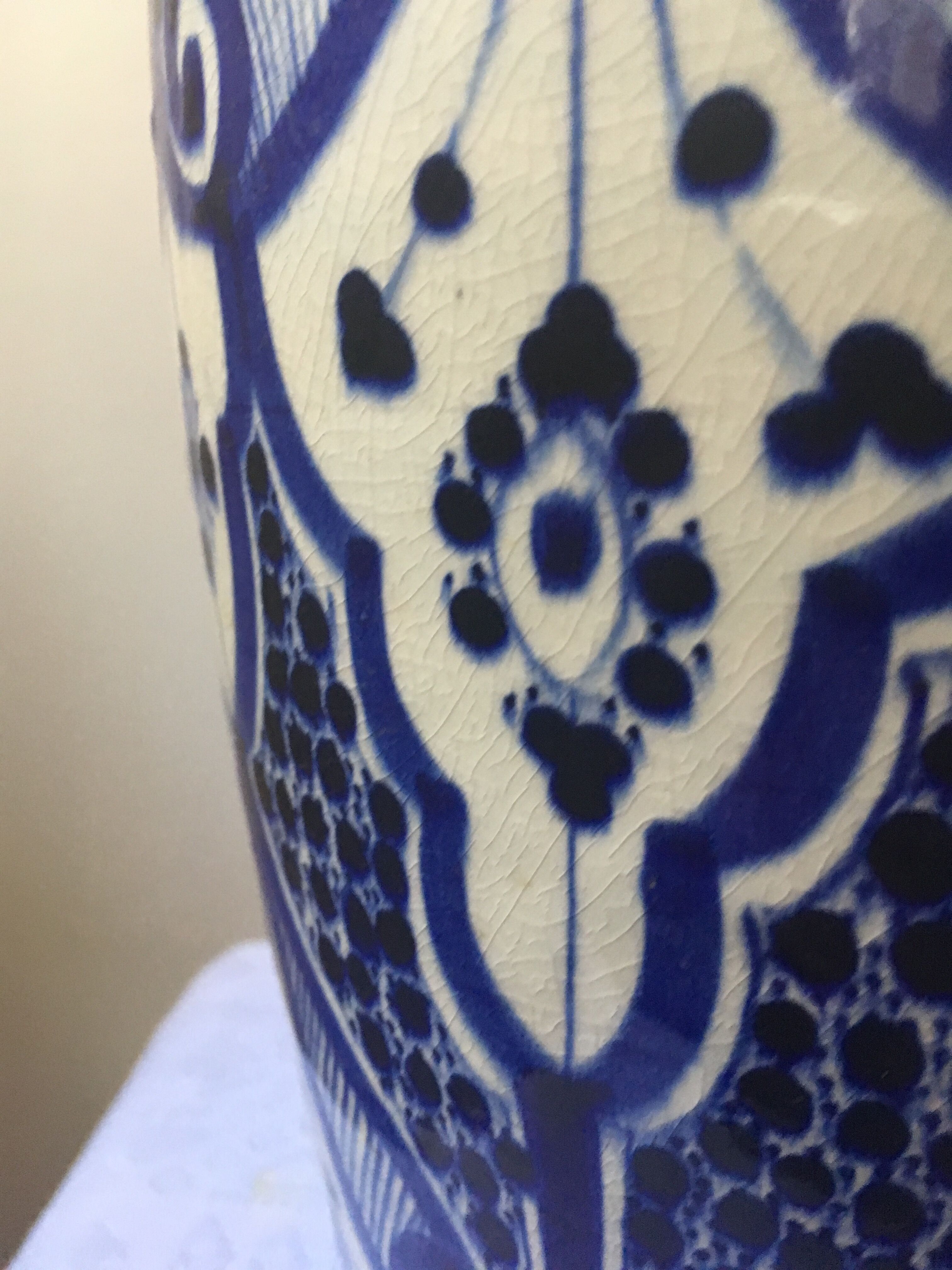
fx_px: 1063
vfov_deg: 61.7
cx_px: 476
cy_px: 635
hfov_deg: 48.2
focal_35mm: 29
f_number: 2.2
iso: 200
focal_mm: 4.15
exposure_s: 1/25
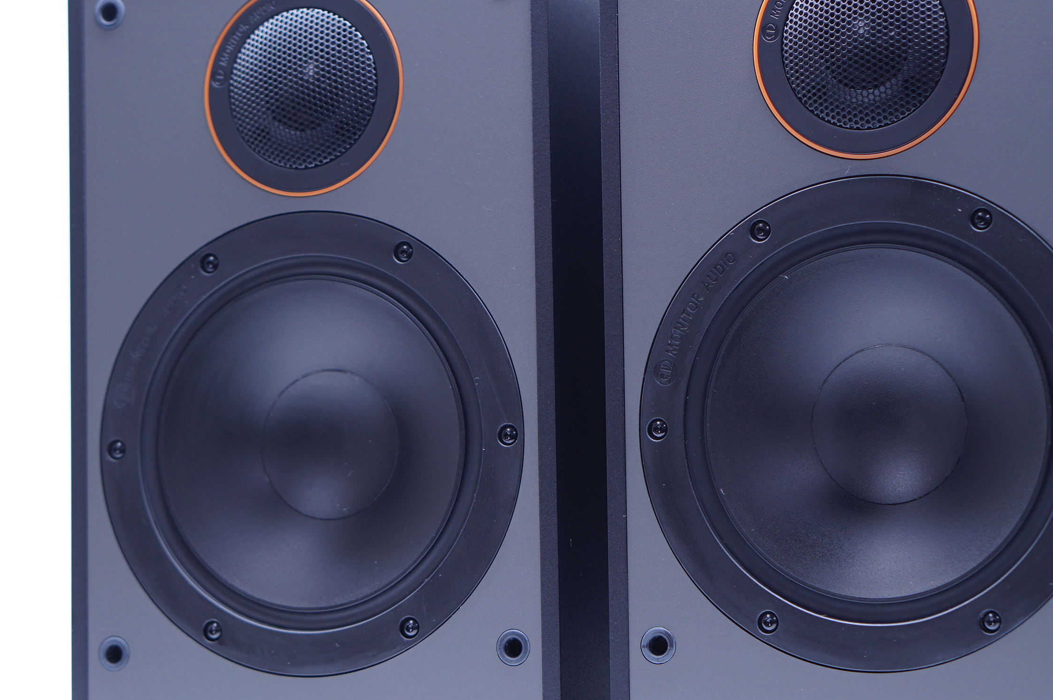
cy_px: 311
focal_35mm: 101
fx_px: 2951
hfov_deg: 20.2
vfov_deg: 13.5
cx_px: 636
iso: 200
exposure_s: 1/60
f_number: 3.2
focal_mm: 50
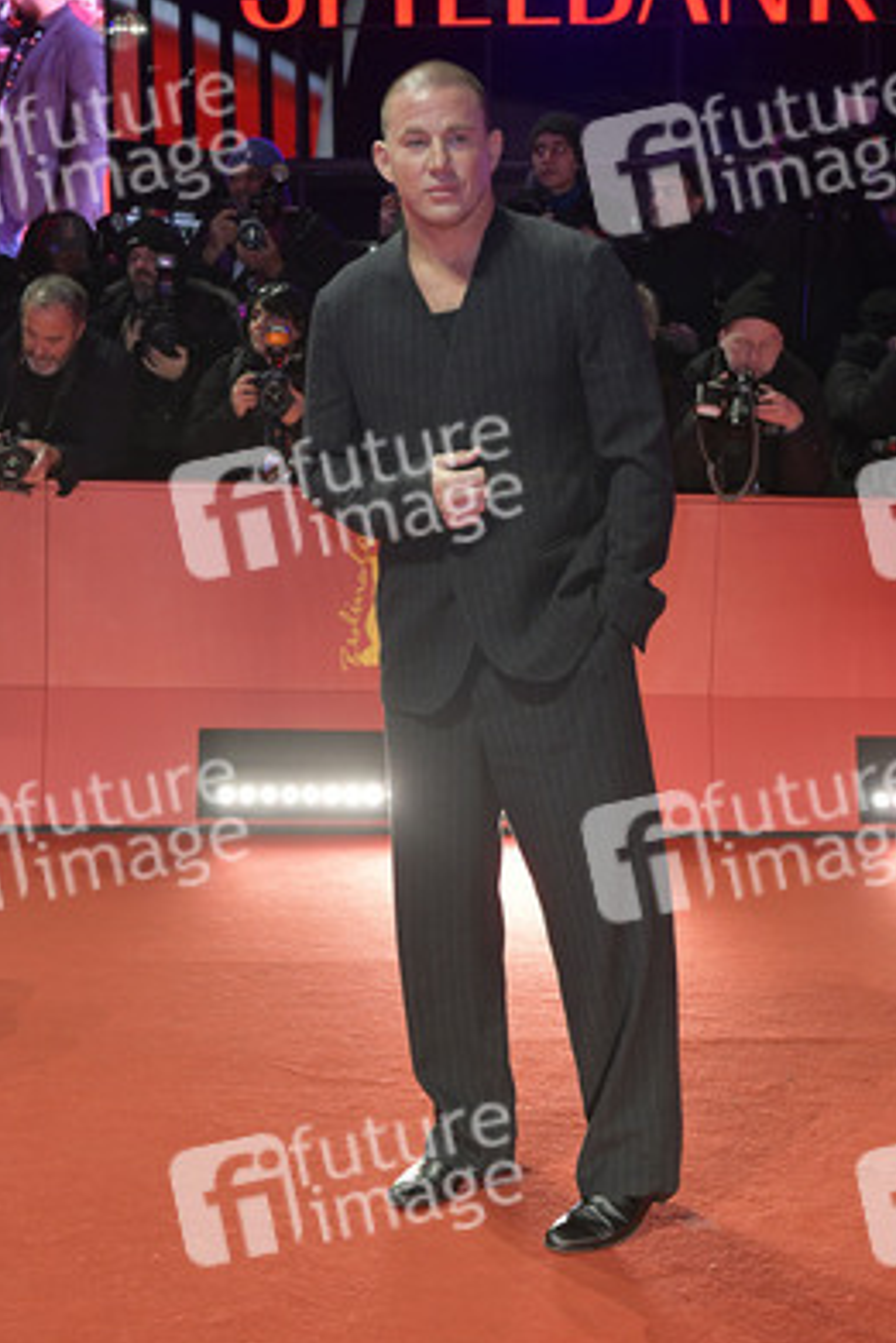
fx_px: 1678
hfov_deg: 29.9
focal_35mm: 45
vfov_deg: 43.6
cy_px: 670
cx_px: 446
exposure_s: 1/250
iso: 2000
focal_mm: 44
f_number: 6.3
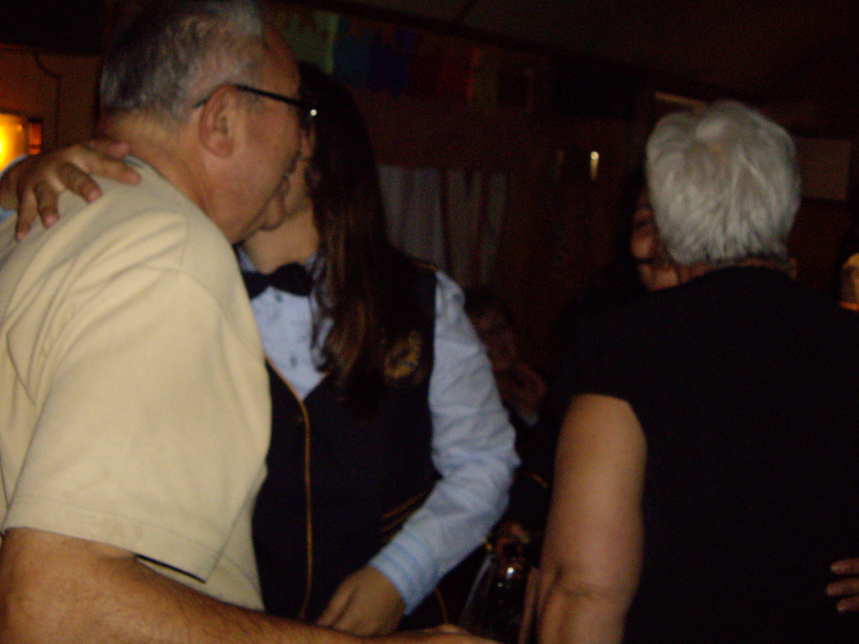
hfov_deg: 45.8
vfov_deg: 35.1
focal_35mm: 41
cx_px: 419
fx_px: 1017
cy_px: 297
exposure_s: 1/40
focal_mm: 6.2
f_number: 2.7
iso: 400
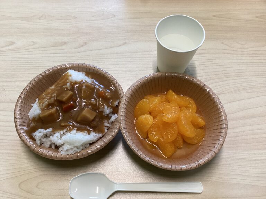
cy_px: 100
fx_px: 238
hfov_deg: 58.4
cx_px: 133
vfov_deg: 45.4
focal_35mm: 31
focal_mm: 3.3
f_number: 2.4
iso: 80
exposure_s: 1/60
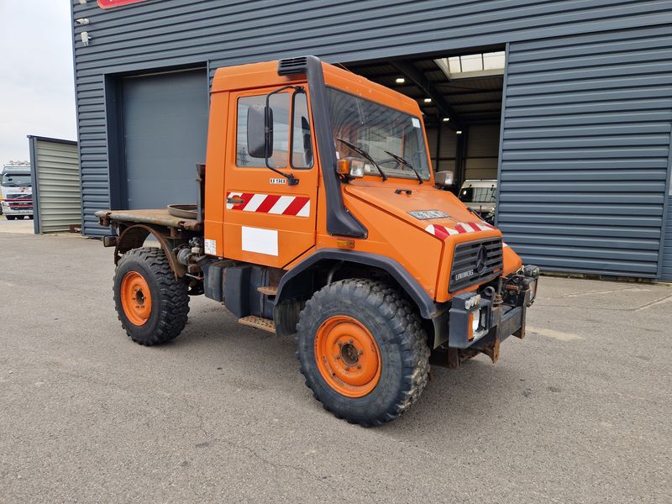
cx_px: 336
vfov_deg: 58.9
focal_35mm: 23
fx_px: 446
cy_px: 252
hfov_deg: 73.9
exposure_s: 1/2933
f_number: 1.8
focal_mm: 5.4
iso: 50
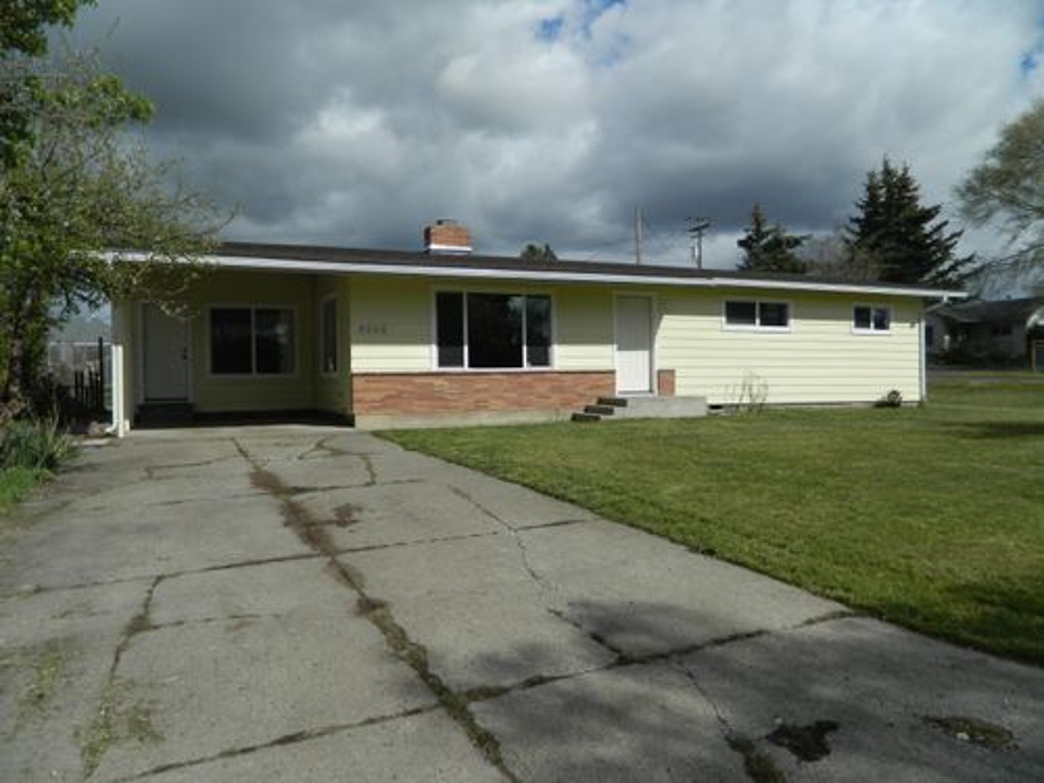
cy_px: 392
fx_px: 754
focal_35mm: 25
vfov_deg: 54.9
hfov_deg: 69.4
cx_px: 522
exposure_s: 1/320
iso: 80
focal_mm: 4.5
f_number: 8.7
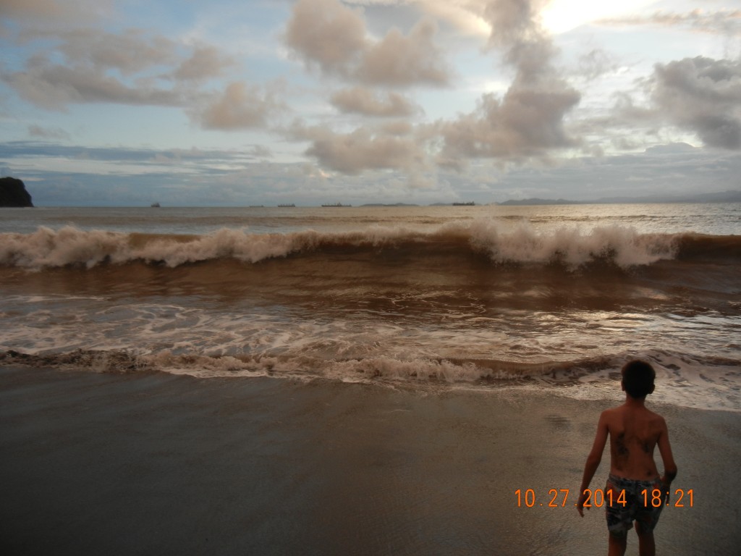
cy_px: 278
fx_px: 642
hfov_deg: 60.0
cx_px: 370
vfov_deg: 46.8
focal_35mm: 30
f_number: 3.5
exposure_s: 1/102
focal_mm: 5.4
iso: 160
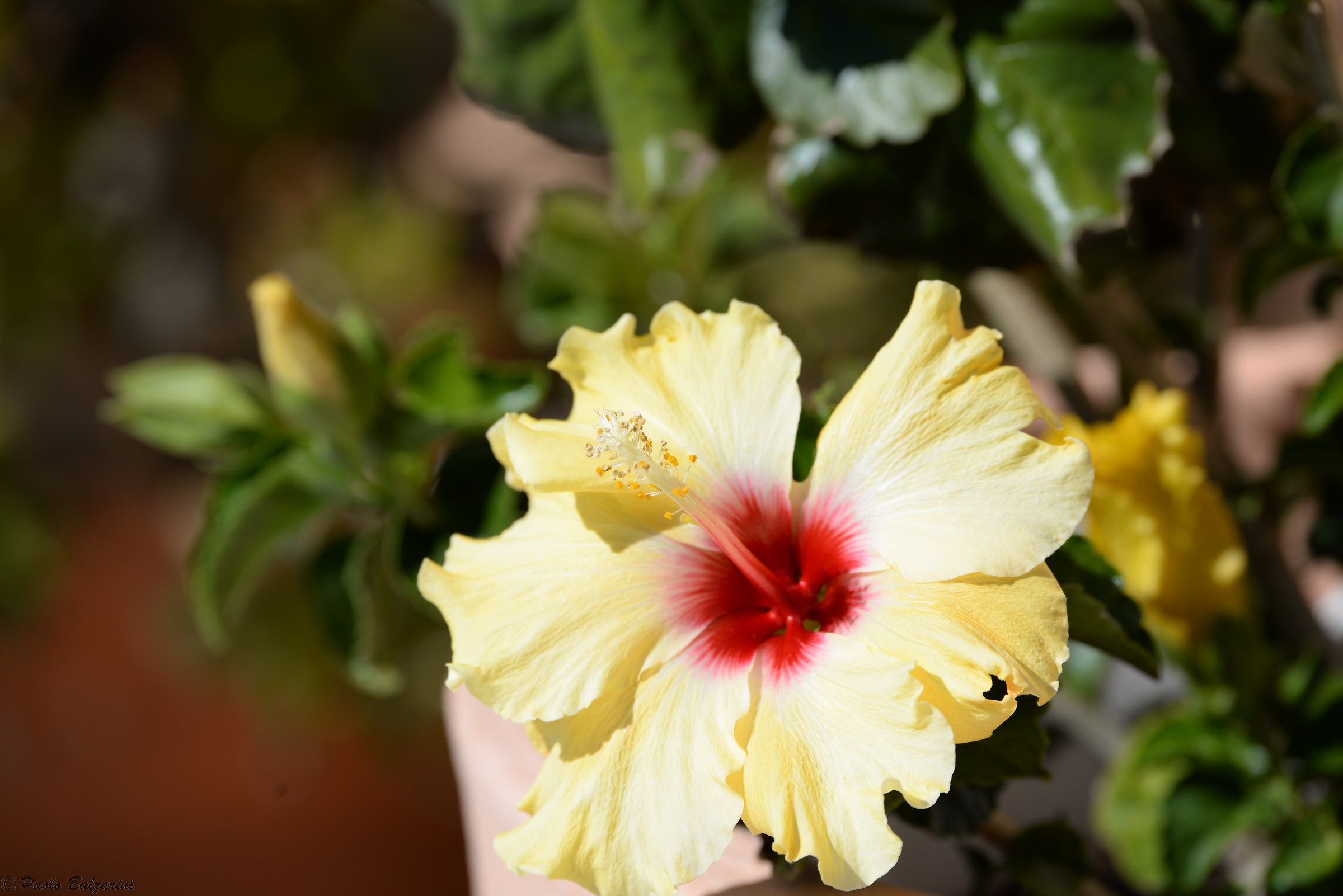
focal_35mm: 400
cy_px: 448
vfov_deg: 3.4
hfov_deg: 5.2
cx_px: 672
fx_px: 14927
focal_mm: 400
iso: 100
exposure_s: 1/500
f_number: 8
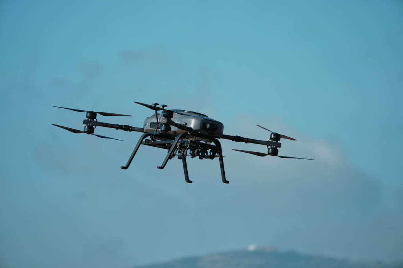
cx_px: 202
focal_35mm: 400
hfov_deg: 5.2
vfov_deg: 3.4
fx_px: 4478
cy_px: 134
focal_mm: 400
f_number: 5.6
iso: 250
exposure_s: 1/3200
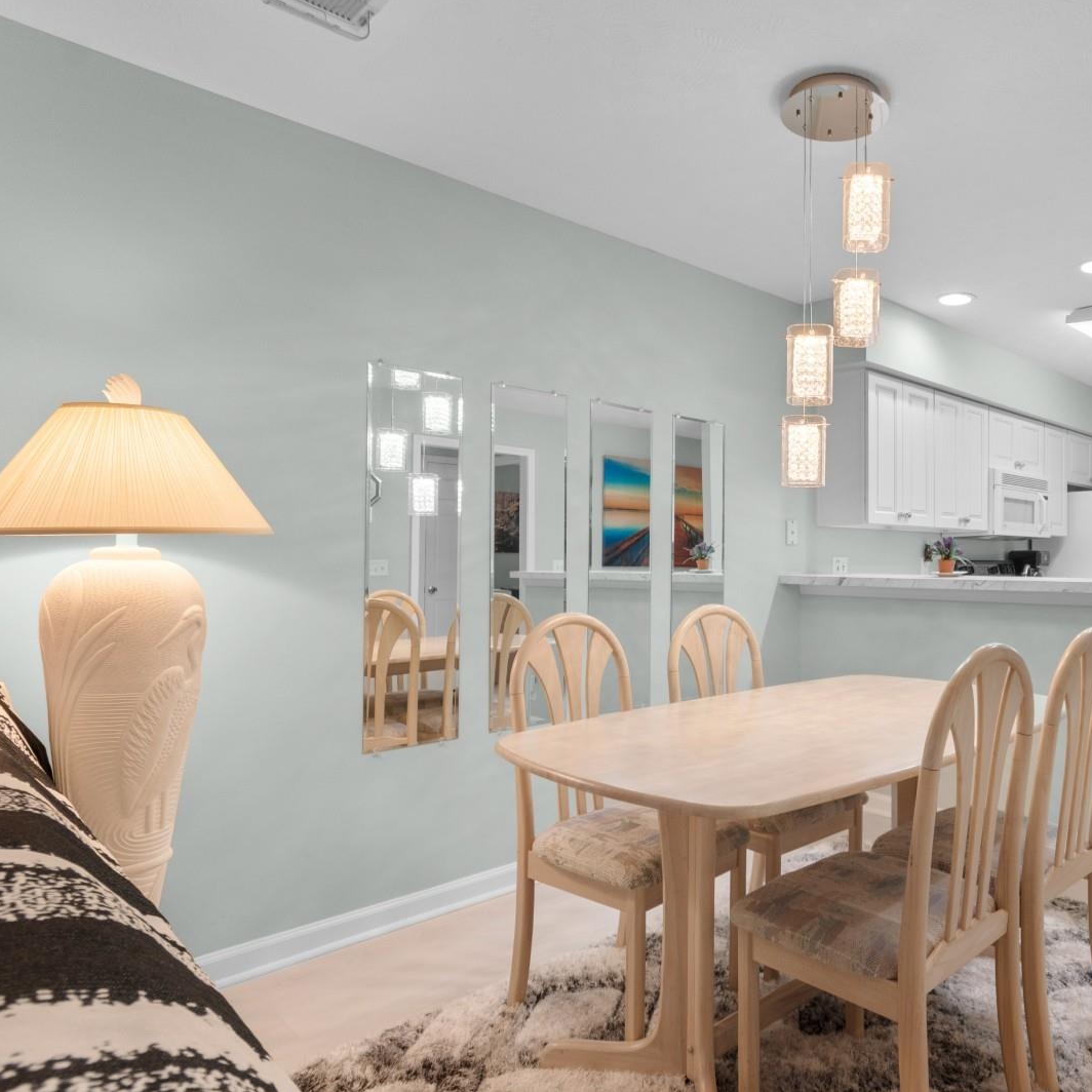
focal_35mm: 22
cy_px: 549
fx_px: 785
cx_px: 795
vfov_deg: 69.6
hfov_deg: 66.1
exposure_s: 1/1.25
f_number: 4.8
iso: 100
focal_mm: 11.5
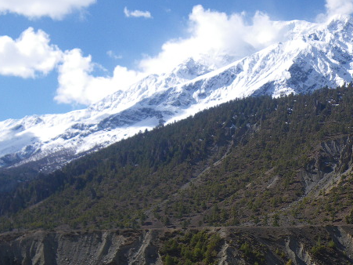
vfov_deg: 27.0
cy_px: 209
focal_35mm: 53
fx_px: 540
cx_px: 250
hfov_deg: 35.6
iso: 50
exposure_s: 1/500
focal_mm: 5
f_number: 4.2
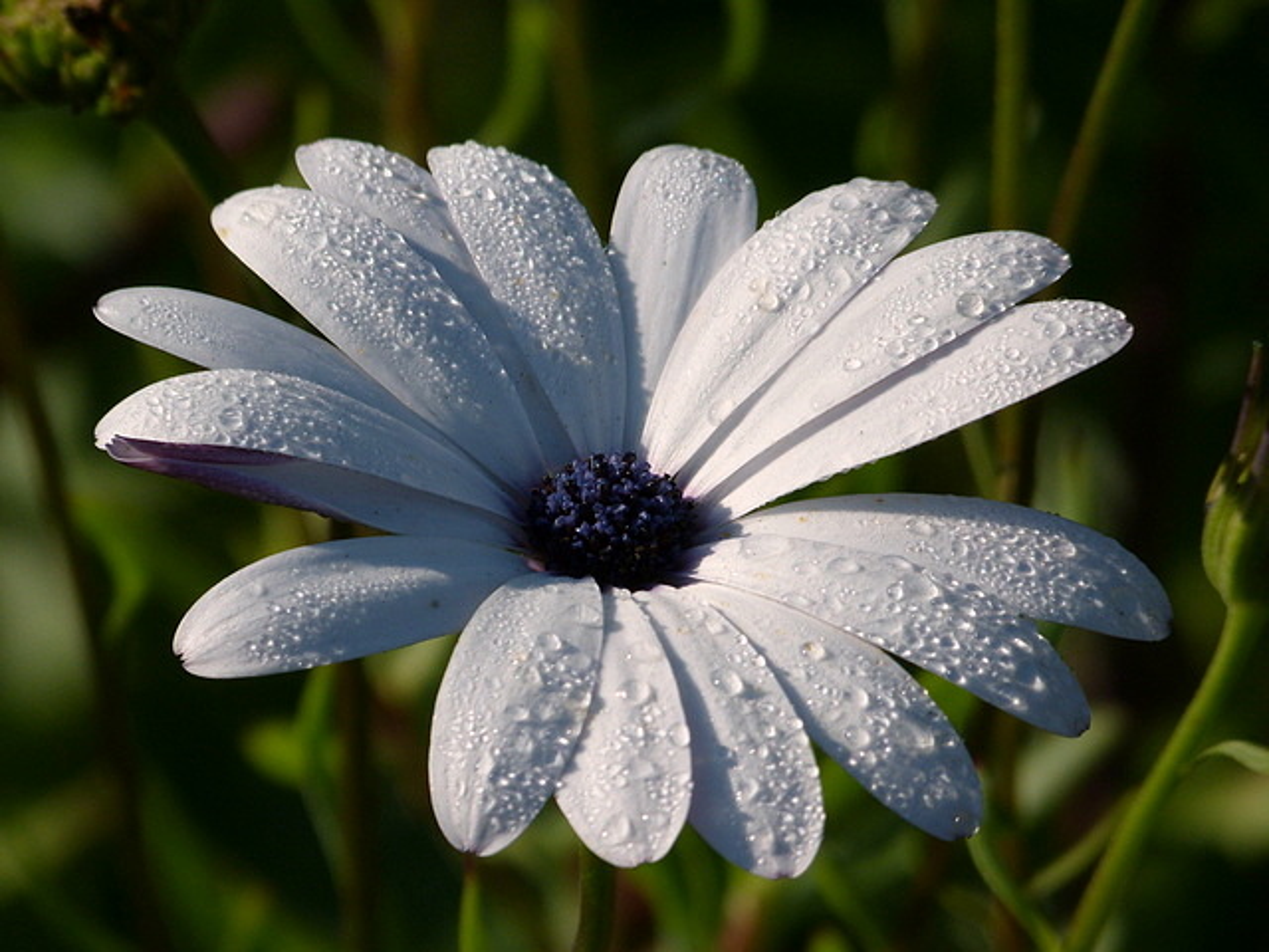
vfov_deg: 2.3
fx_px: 23462
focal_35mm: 640
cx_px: 634
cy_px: 476
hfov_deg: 3.1
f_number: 5.6
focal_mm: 108
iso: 100
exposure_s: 1/1000
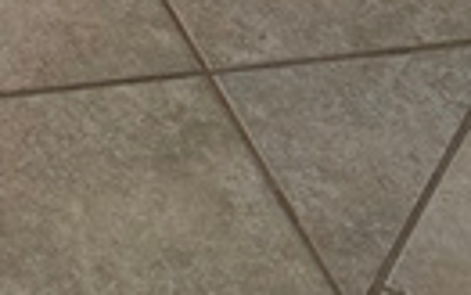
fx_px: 1913
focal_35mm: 149
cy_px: -849
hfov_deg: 12.2
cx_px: -518
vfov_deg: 6.9
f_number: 1.78
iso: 80
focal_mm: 6.86
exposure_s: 1/319
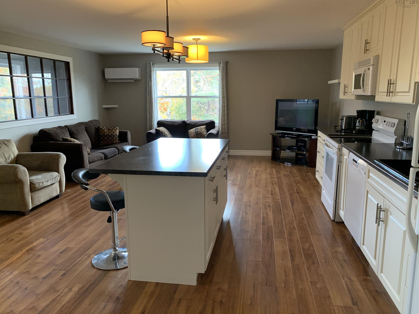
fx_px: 327
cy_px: 157
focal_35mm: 27
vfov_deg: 51.4
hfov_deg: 65.3
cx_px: 202
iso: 320
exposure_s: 1/60
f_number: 1.8
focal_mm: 4.25
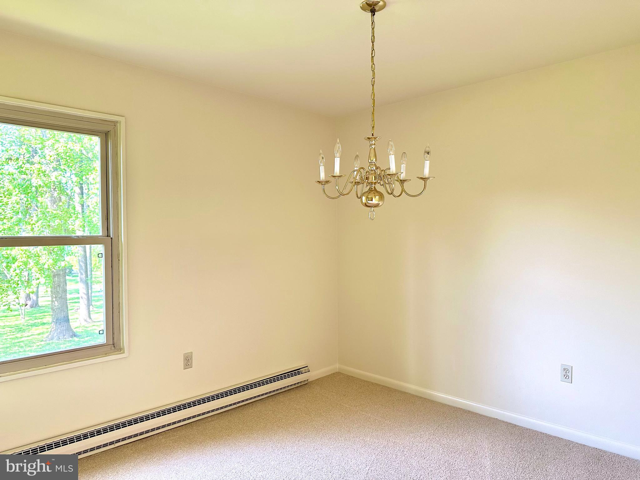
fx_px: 444
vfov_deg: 56.8
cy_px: 240
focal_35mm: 24
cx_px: 320
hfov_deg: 71.6
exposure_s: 1/120
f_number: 1.78
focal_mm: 6.86
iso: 160
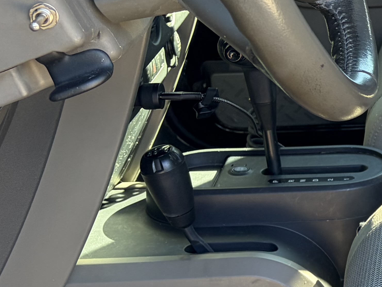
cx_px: 558
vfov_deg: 14.8
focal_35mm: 100
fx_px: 1104
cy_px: 111
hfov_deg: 17.8
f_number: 1.6
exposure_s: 1/121
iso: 100
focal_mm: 5.96
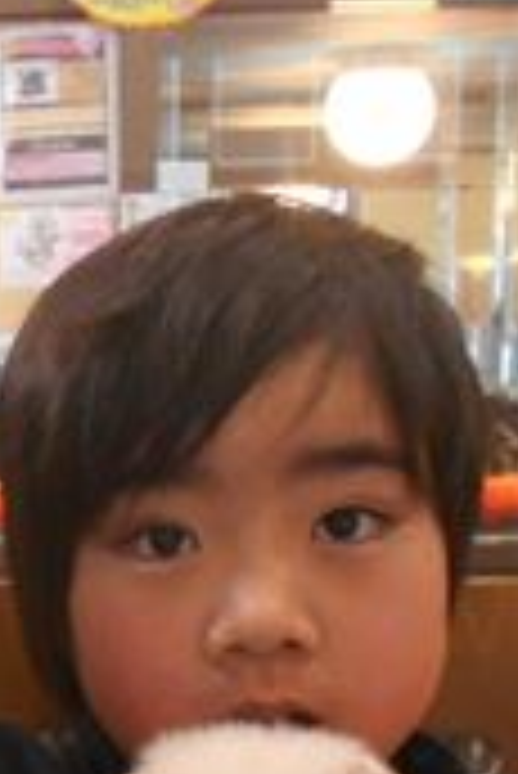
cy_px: 837
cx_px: -356
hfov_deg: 11.8
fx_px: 2348
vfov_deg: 18.1
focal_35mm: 109
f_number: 3.4
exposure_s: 1/30
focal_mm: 5.1
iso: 320
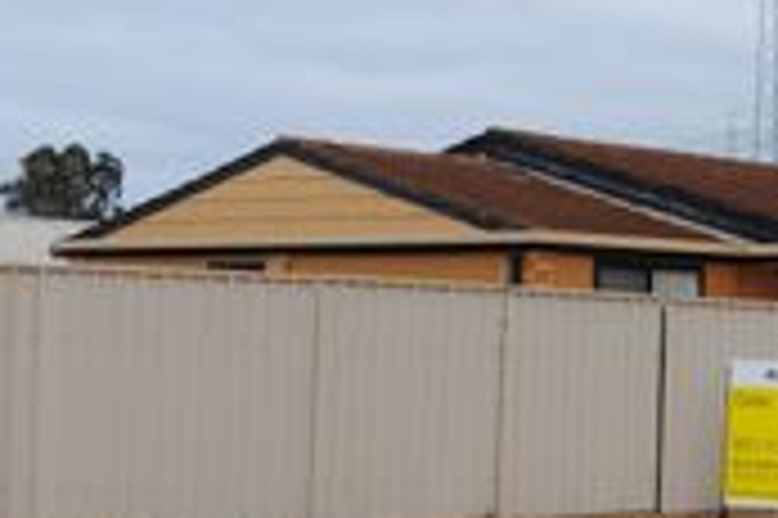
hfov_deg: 19.3
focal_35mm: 106
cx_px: 427
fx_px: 2289
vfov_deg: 12.9
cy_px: 282
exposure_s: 1/200
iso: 100
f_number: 6.3
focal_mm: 26
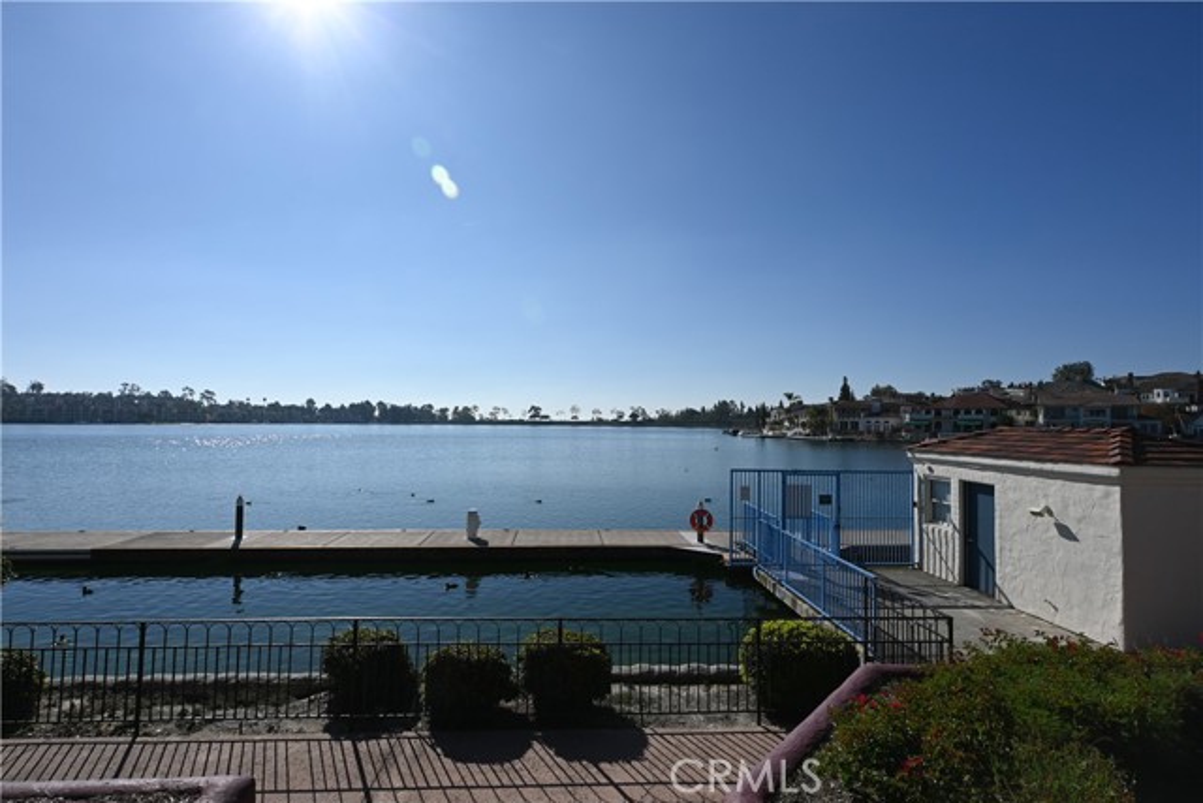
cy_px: 402
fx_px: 602
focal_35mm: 18
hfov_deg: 90.0
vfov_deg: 67.4
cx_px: 602
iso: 100
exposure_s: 1/640
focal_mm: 12
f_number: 9
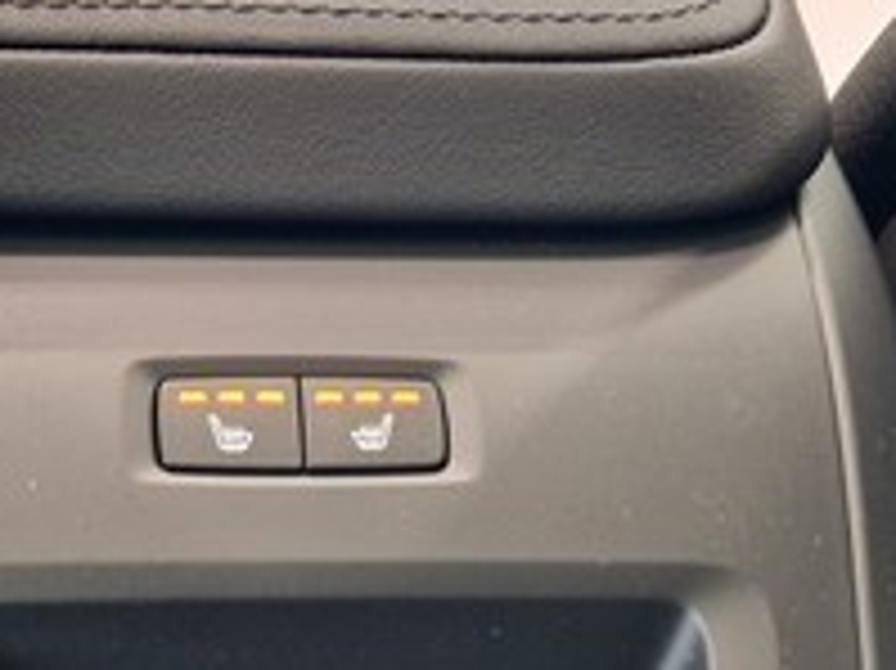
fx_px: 1914
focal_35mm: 74
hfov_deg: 25.9
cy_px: 643
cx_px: 185
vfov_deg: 19.4
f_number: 1.8
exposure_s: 1/25
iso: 640
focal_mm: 5.4
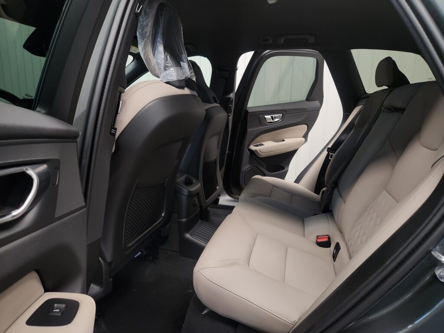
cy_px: 166
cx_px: 222
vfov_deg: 58.9
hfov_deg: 73.9
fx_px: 295
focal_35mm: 23
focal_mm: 5.4
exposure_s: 1/100
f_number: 1.8
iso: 250
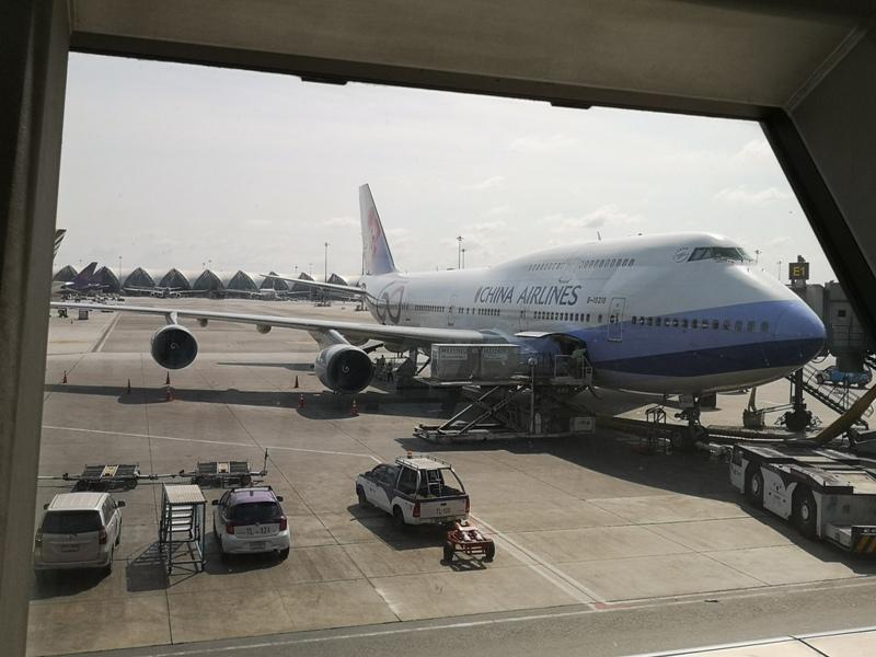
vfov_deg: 41.8
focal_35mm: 34
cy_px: 328
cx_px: 438
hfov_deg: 54.0
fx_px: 860
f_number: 1.8
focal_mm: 3.95
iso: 50
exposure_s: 1/766
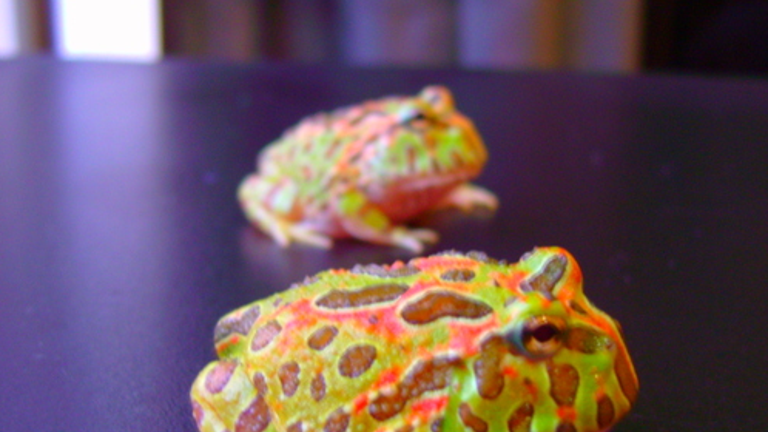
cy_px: 251
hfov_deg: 42.1
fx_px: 998
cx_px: 347
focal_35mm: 49
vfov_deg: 24.4
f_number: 2.8
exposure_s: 1/2.18
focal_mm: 5.8
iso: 100
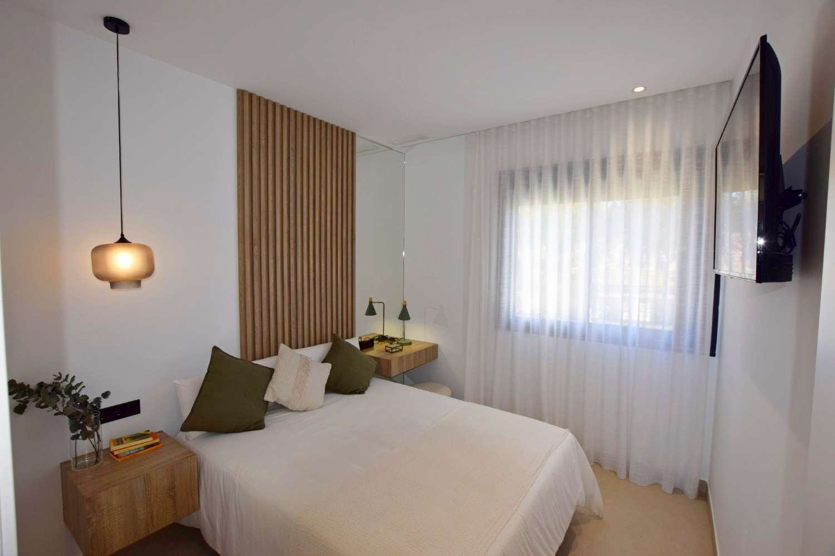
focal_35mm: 15
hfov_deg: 100.4
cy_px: 278
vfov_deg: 77.3
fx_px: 348
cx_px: 418
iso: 250
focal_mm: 10
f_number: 5.6
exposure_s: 1/125
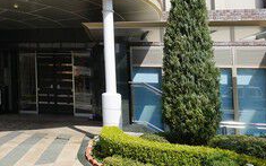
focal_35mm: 39
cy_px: 49
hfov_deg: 47.3
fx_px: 283
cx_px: 49
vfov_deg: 32.4
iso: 100
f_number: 11
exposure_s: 1/100
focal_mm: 10
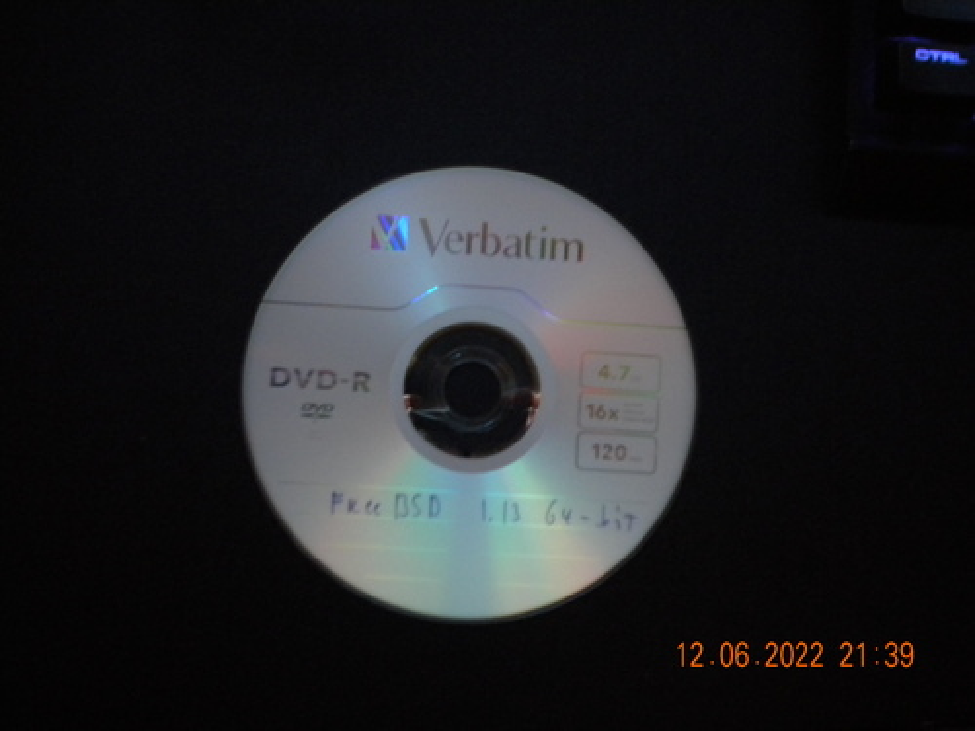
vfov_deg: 35.1
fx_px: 1155
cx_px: 488
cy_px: 366
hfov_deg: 45.8
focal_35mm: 41
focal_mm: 7.4
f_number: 3.5
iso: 400
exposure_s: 1/13.8
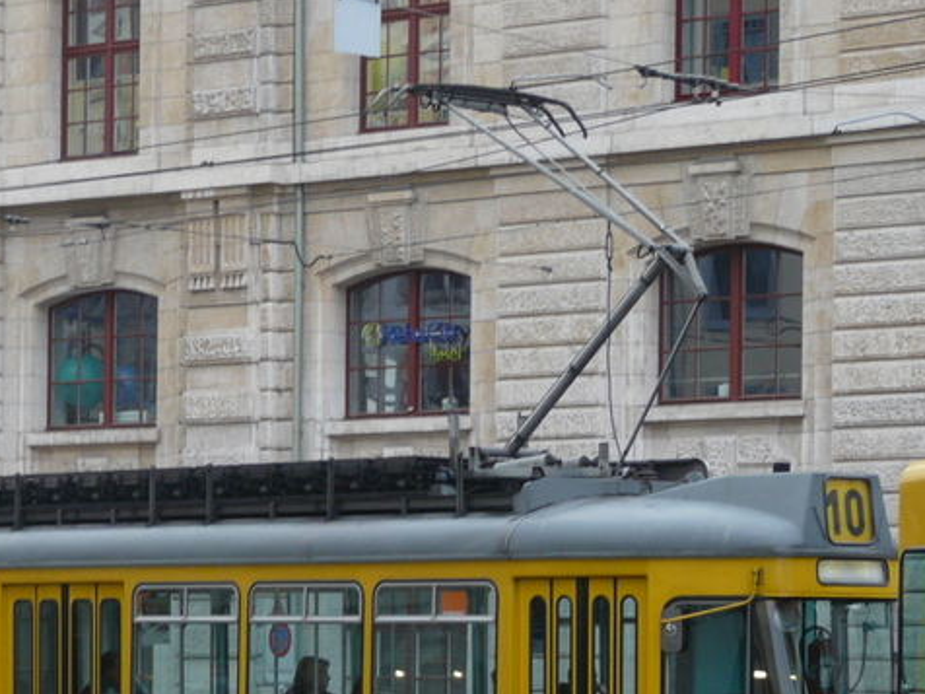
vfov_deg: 10.2
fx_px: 3875
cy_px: 601
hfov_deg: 13.5
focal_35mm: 145
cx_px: 109
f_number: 3.2
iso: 100
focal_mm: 11.4
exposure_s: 1/60
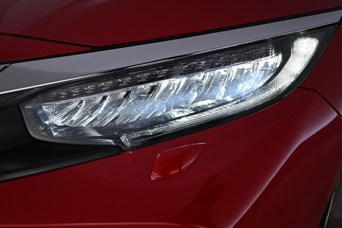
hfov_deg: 60.3
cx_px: 163
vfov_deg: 42.3
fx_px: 294
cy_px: 120
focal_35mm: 31
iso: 400
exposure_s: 1/200
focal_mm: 29
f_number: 4.5
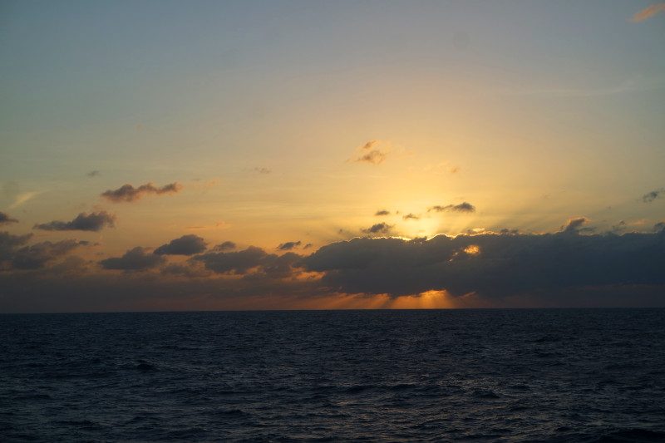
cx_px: 332
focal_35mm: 77
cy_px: 222
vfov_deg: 17.7
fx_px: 1422
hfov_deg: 26.3
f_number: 8
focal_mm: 50
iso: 100
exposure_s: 1/320
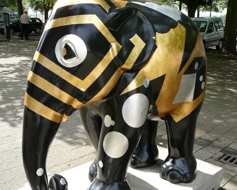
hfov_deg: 44.7
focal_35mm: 41
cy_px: 97
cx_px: 132
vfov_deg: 36.5
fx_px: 288
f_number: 2.8
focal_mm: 5.2
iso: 80
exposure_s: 1/250
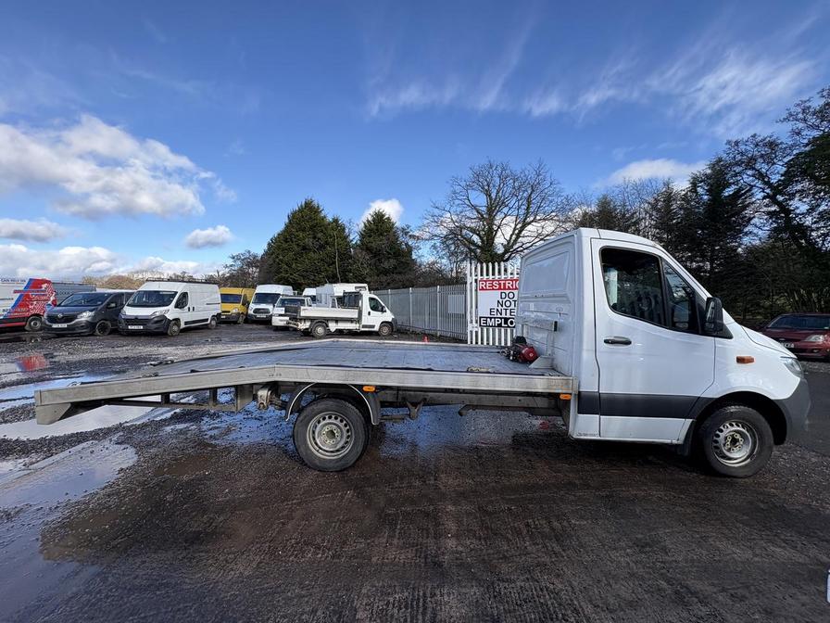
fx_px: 336
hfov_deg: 102.1
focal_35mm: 14
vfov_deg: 85.7
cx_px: 415
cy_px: 312
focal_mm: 2.22
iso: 50
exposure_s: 1/944
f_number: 2.2
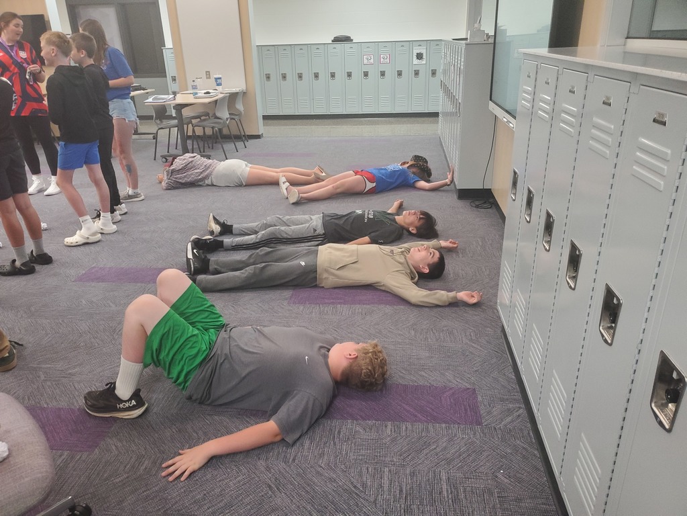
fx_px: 516
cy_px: 258
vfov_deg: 53.1
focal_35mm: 26
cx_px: 344
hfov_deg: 67.3
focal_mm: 4.3
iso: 250
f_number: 1.5
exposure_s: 1/40
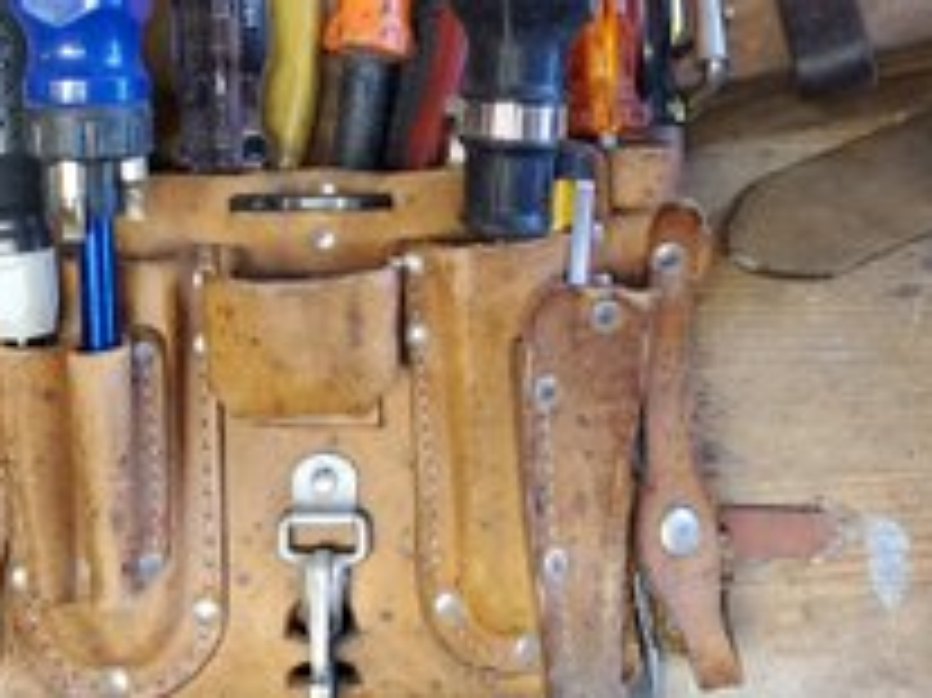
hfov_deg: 43.7
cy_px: 200
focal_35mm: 43
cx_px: 389
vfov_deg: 33.1
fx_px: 1157
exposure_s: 1/40
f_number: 2.4
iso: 400
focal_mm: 4.3
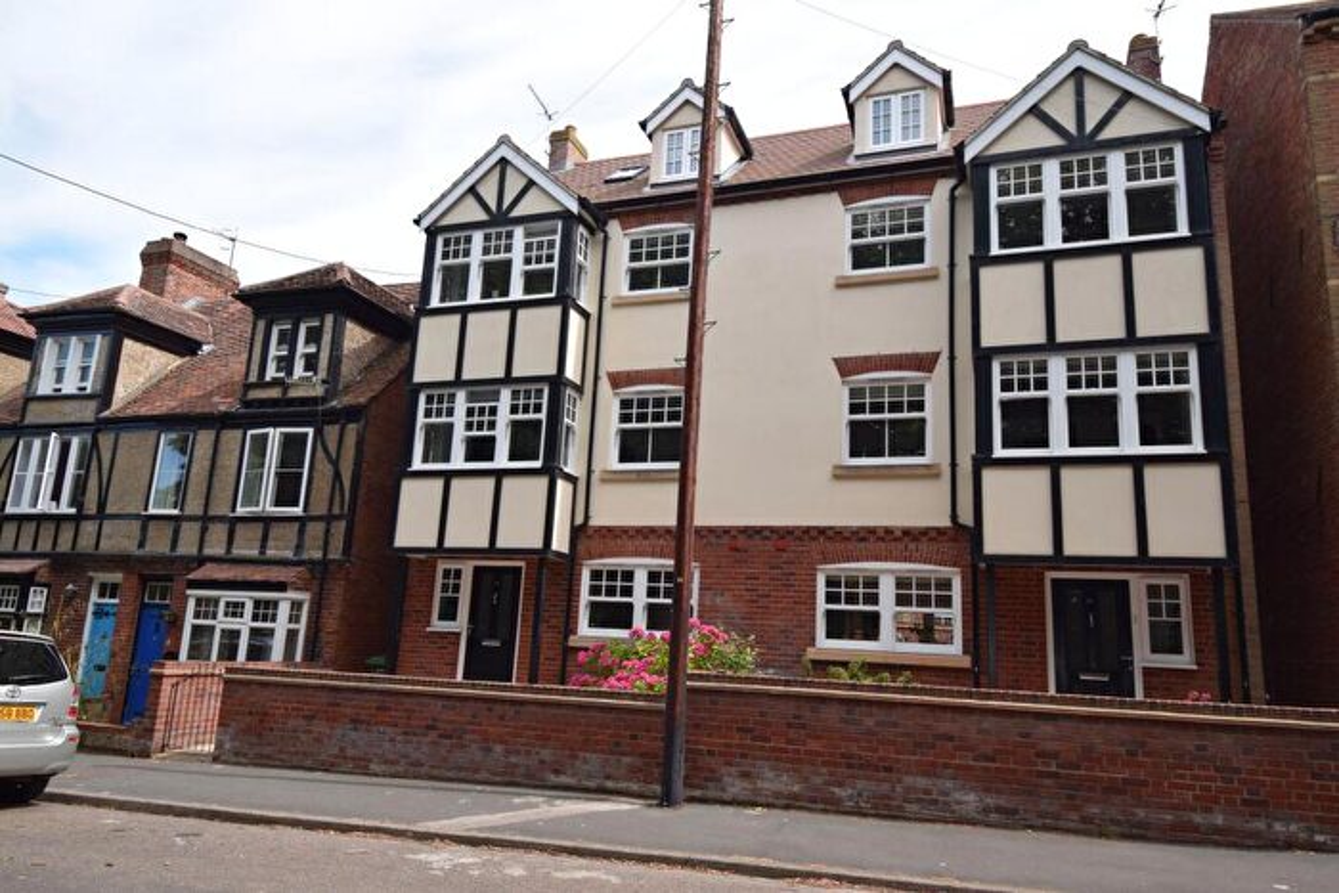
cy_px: 446
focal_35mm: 24
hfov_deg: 73.7
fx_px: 893
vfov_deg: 53.2
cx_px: 670
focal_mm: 16
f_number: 6.3
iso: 100
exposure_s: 1/160
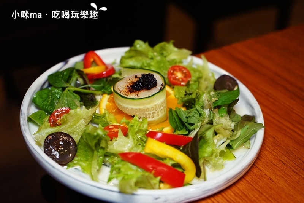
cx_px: 152
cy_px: 102
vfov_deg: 28.1
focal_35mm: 48
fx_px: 405
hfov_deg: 41.1
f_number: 4.5
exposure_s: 1/60
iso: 1600
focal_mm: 48
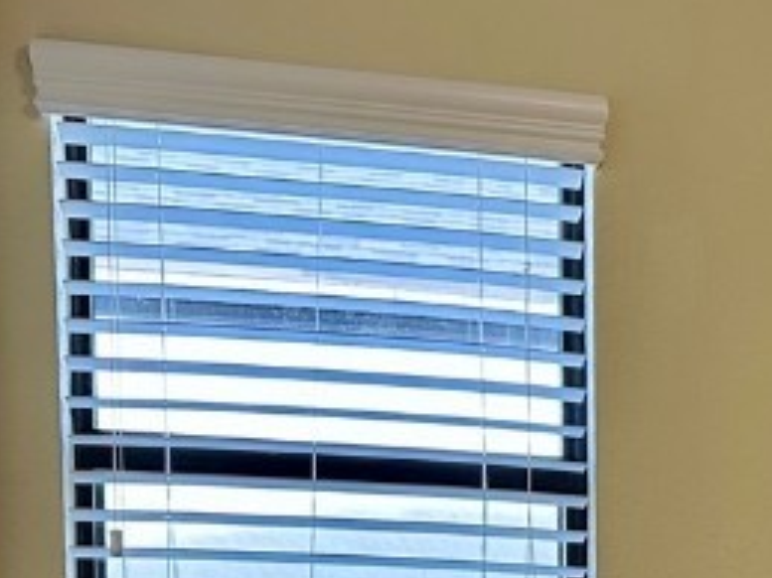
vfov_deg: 14.3
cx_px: 978
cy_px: 927
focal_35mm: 95
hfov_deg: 19.2
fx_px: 2118
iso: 125
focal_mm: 6.86
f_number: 1.78
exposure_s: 1/120
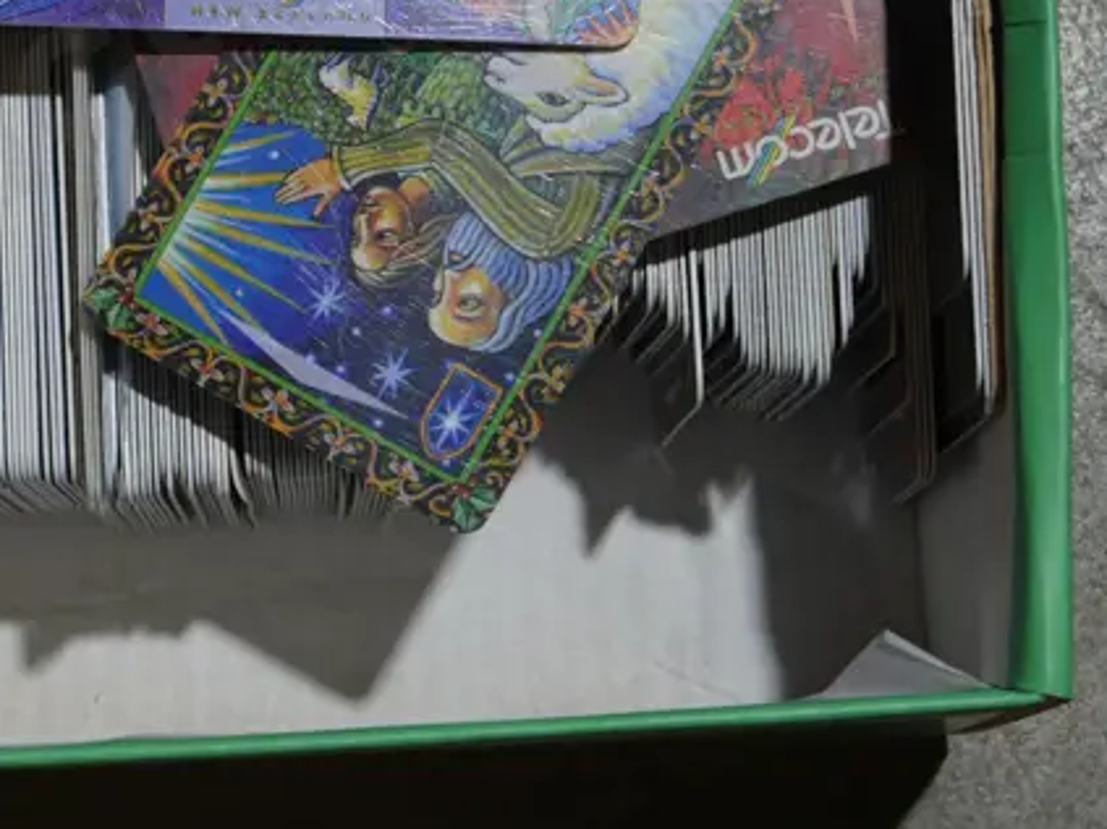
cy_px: 149
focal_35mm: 126
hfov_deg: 15.4
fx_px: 4028
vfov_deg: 11.7
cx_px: -10
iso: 250
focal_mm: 26
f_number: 5.6
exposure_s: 1/60
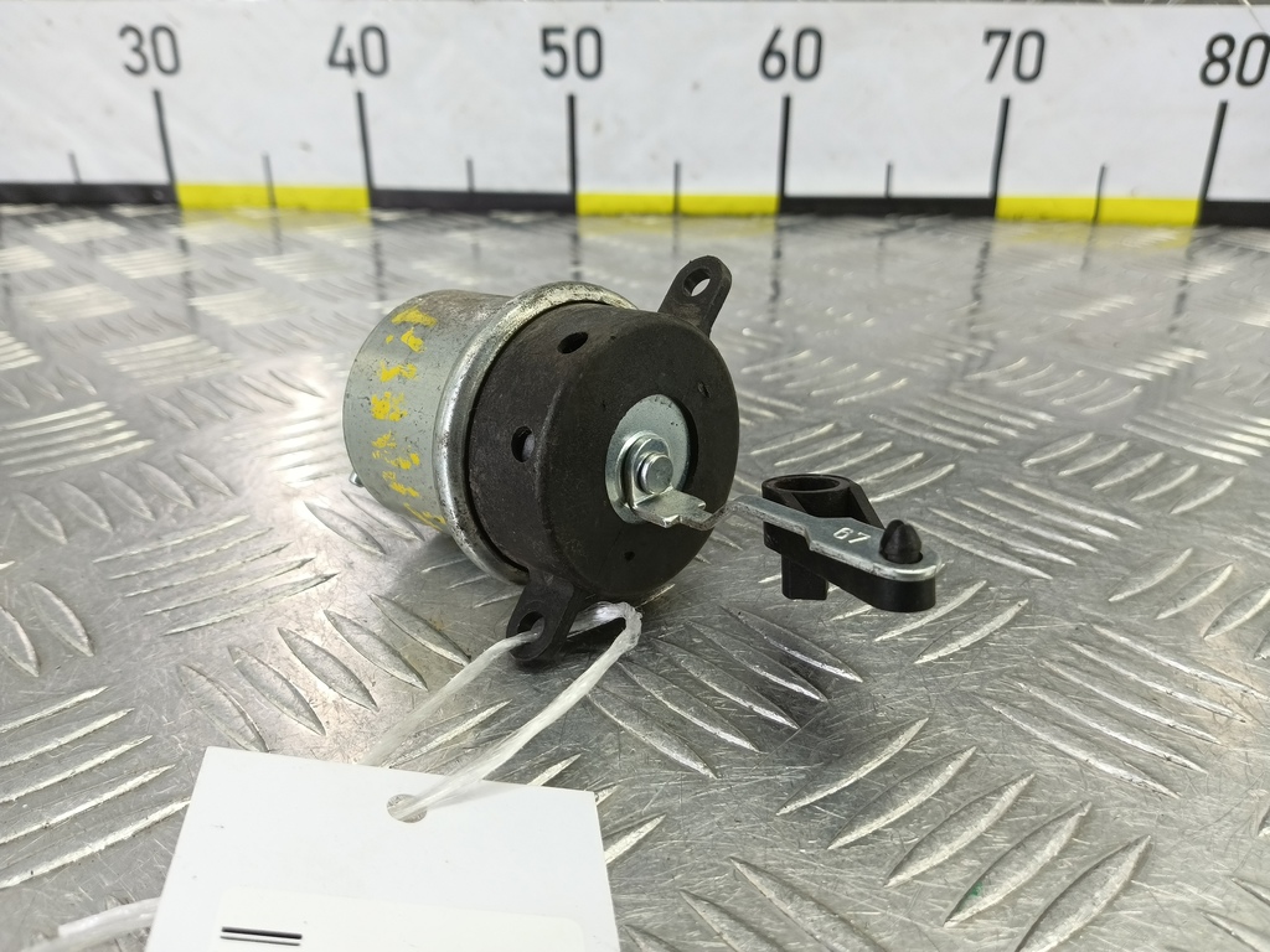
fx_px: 844
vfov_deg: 58.9
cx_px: 635
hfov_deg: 73.9
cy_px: 476
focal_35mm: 23
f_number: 1.6
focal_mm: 4.11
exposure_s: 1/50
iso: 135
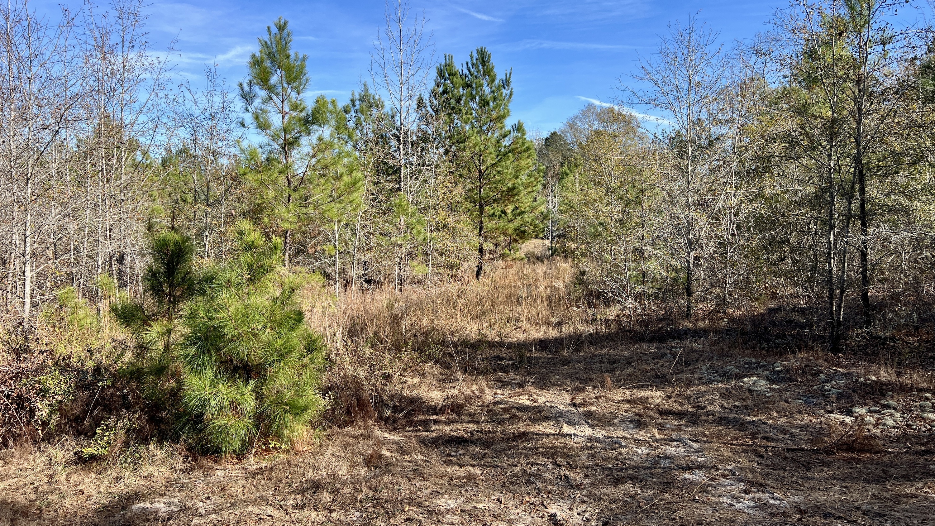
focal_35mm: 29
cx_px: 463
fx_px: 719
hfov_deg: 66.1
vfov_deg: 40.1
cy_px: 218
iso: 50
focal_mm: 5.7
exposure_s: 1/2457
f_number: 1.5
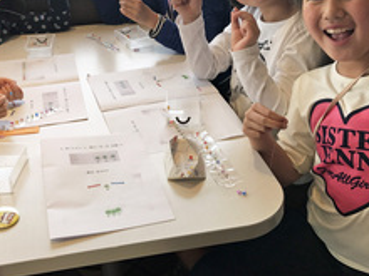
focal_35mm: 51
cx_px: 141
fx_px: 544
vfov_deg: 28.1
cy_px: 62
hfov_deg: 37.3
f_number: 1.8
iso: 20
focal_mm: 3.99
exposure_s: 1/129
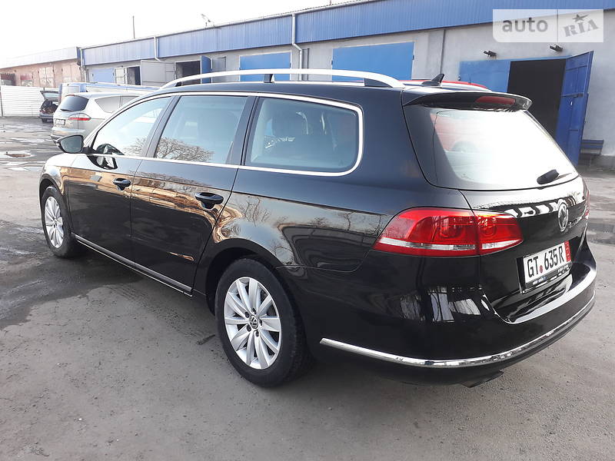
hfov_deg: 65.3
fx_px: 480
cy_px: 230
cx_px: 308
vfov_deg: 51.4
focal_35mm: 27
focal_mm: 3.6
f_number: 1.9
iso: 40
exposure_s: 1/100
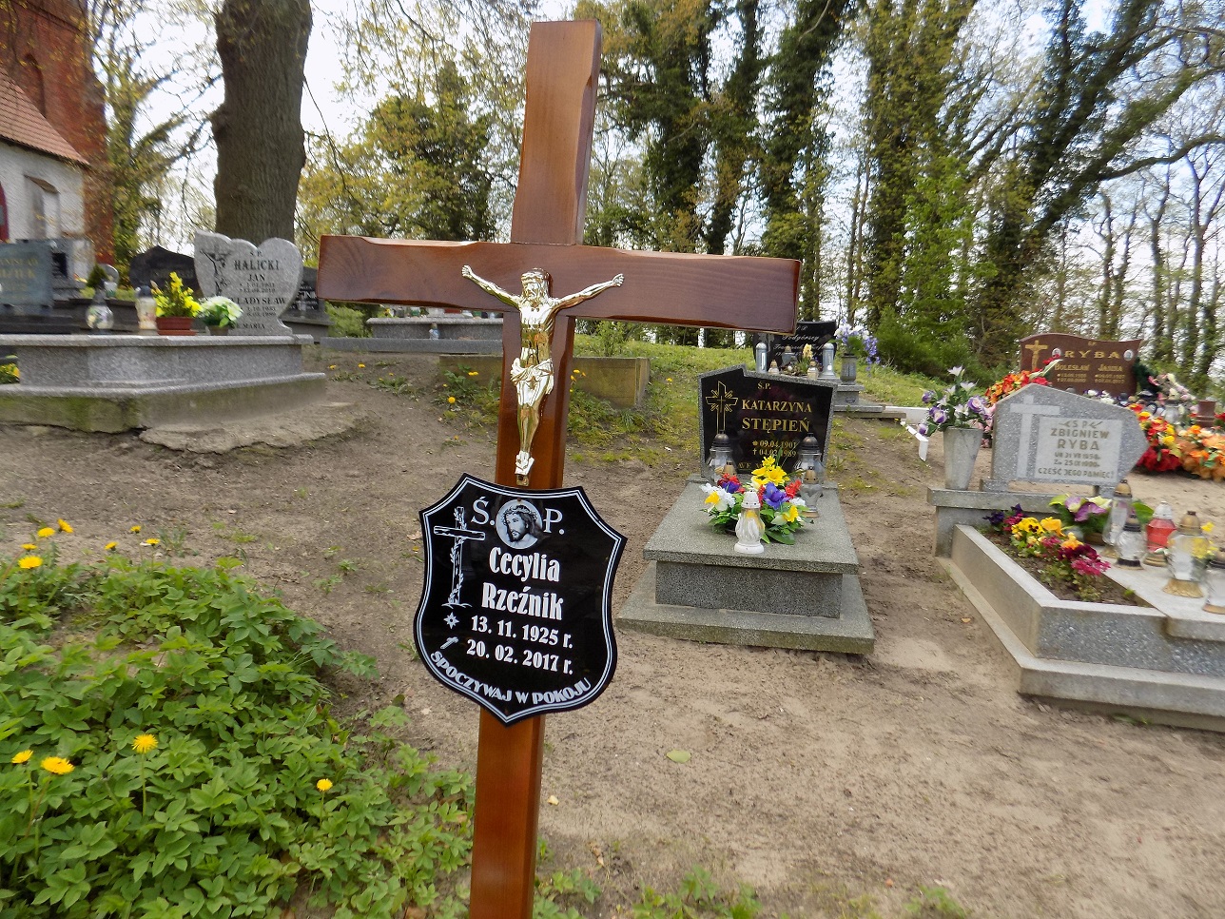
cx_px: 612
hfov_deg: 73.9
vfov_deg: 58.9
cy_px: 460
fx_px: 814
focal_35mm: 23
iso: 80
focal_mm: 4
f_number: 3.1
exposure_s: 1/320
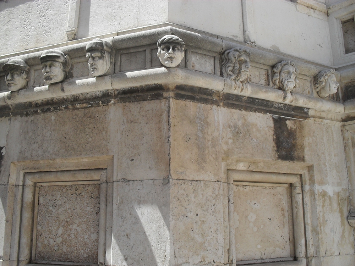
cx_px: 178
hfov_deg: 52.6
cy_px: 133
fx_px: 359
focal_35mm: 35
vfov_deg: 40.7
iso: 100
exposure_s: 1/180
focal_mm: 6.3
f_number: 8.4
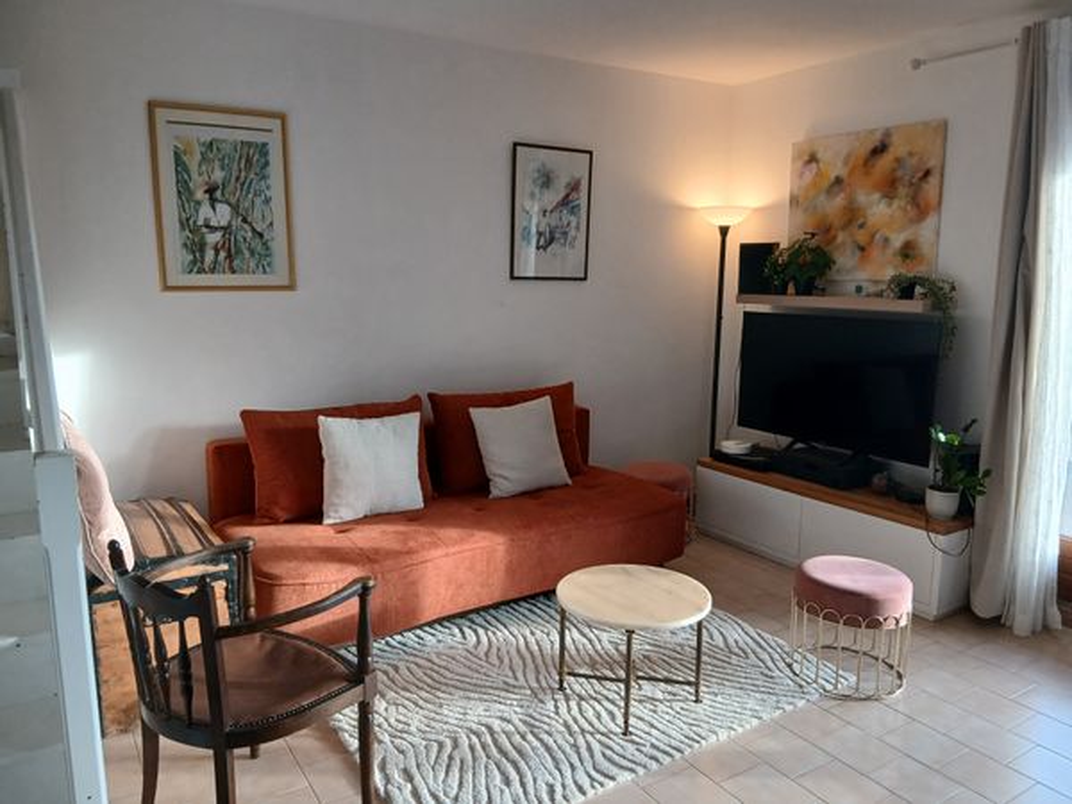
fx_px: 805
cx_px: 536
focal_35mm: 26
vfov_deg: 53.1
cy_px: 402
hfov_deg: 67.3
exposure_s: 1/50
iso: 100
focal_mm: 3.98
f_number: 1.8
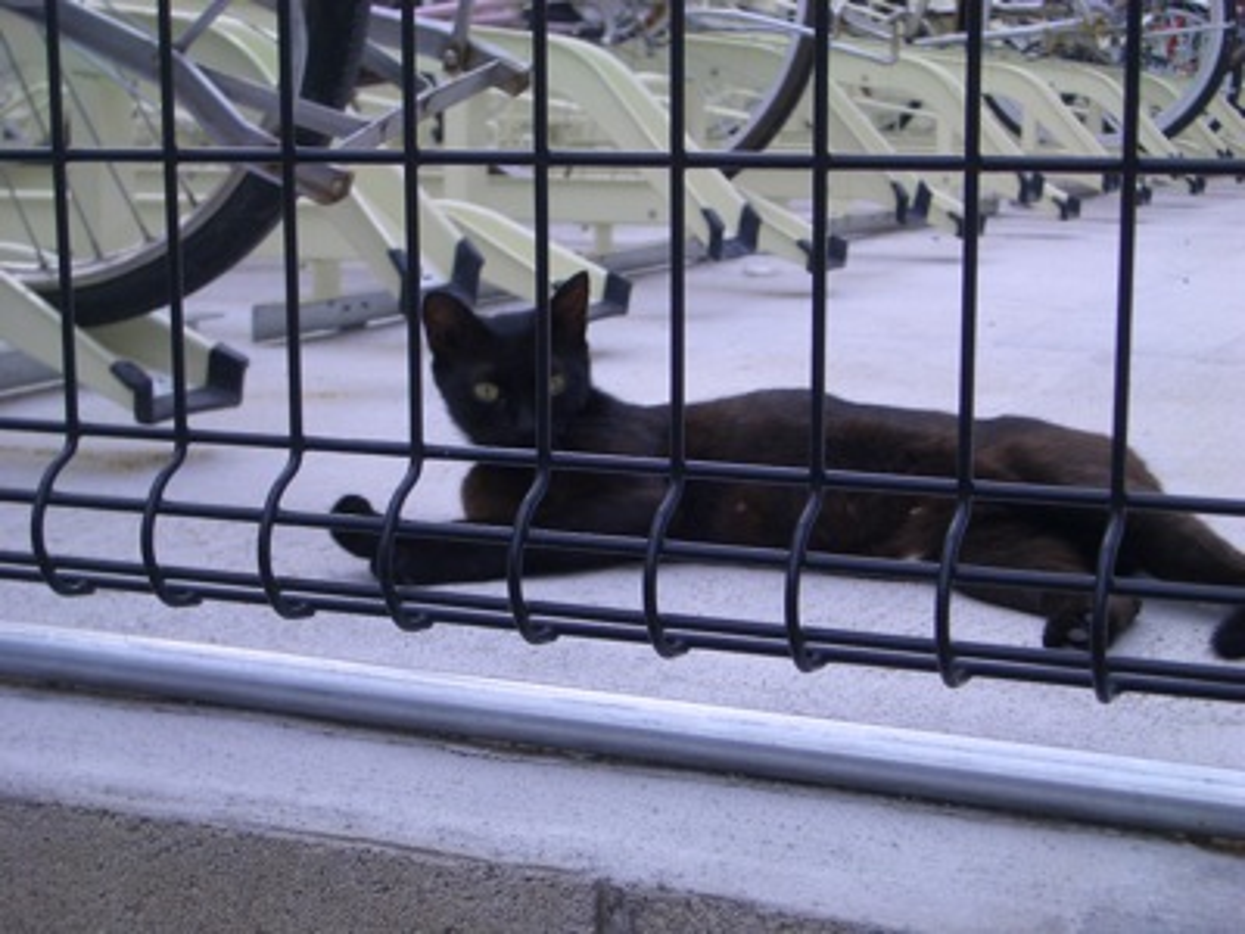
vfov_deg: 23.7
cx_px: 622
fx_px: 2230
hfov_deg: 31.2
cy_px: 467
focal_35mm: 62
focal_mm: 10.2
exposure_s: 1/125
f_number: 3.5
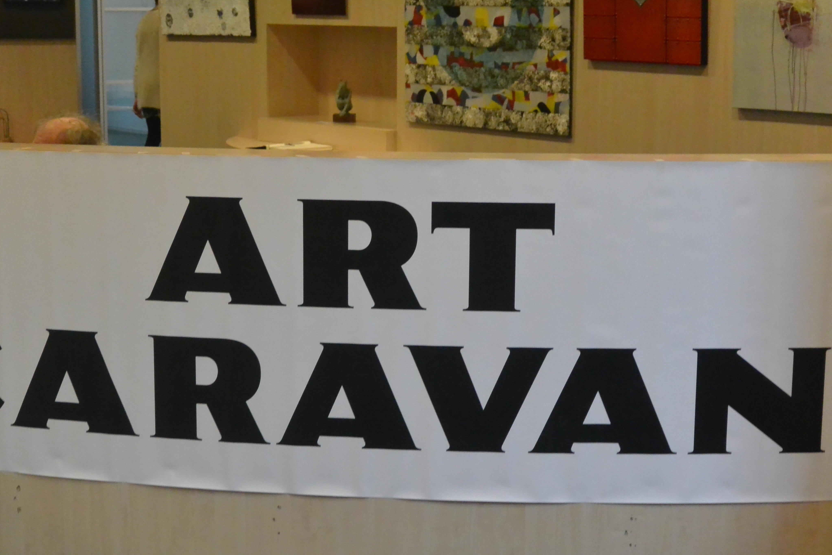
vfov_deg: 19.7
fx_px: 1595
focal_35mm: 69
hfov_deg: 29.2
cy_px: 308
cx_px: 369
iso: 1600
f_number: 5
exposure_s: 1/60
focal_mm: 22.7
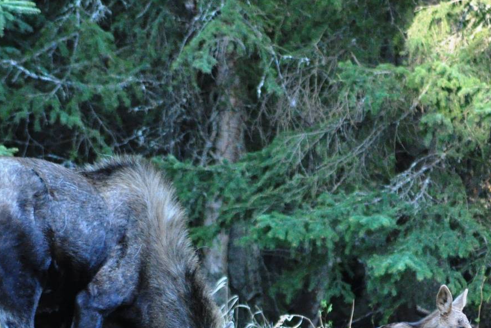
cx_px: 275
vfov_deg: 1.7
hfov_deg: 2.5
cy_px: 285
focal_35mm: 819
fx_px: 11175
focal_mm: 300
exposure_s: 1/320
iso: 1600
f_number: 5.6
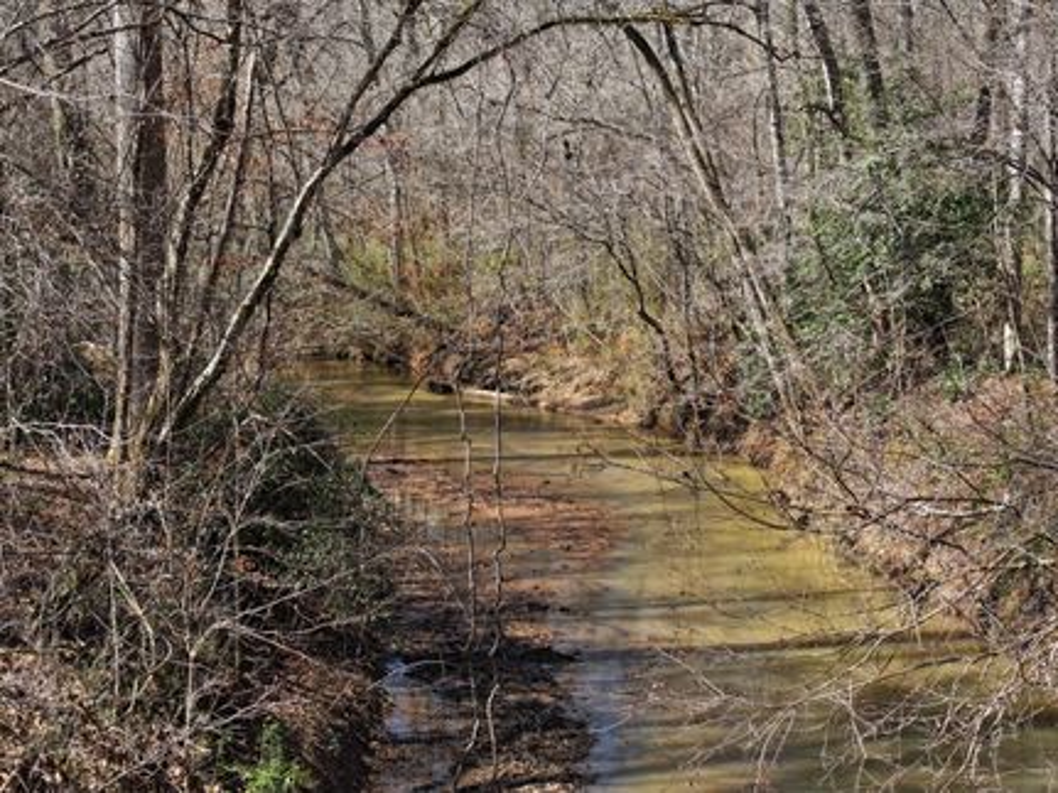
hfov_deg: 27.8
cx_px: 529
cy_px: 396
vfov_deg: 21.0
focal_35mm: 70
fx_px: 2139
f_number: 2.8
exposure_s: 1/500
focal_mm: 19.35
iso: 100
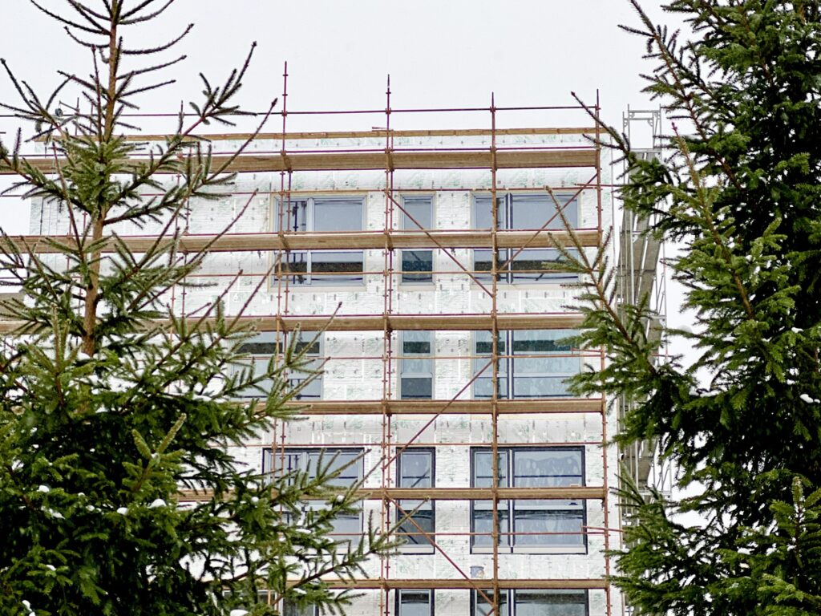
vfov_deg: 19.1
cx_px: 410
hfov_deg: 25.3
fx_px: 1826
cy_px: 308
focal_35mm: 77
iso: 40
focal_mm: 9
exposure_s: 1/121
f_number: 2.8
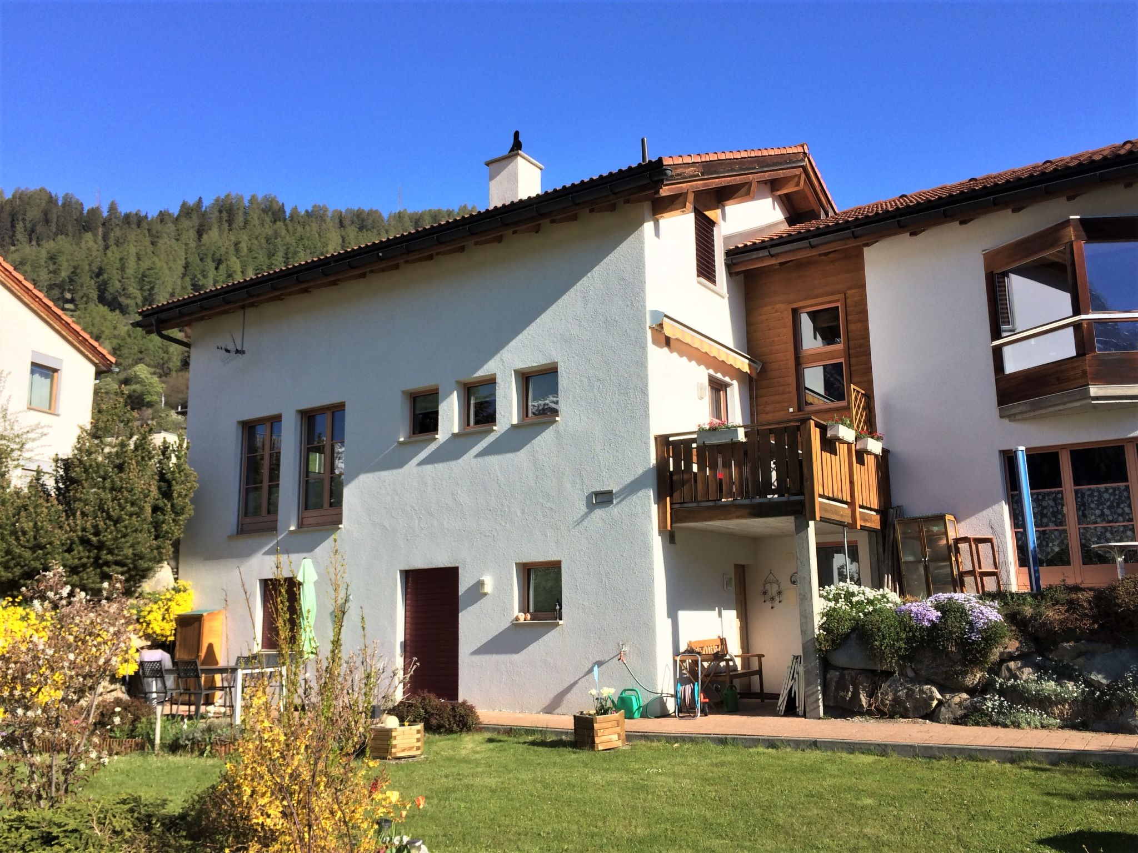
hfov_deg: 61.7
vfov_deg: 48.2
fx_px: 953
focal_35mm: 29
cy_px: 426
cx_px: 569
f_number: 2.2
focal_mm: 4.15
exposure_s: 1/1414
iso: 32
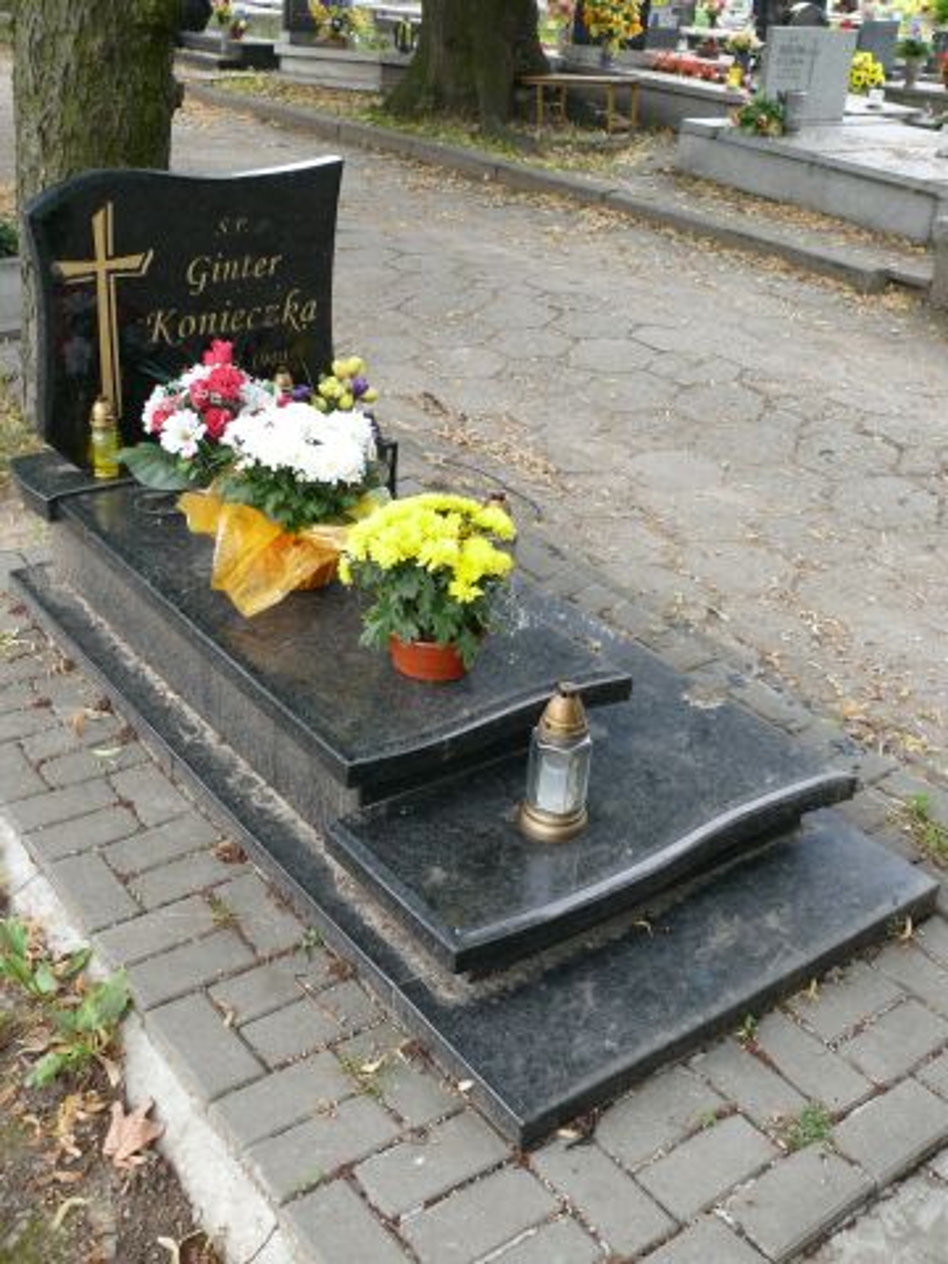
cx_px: 474
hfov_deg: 40.7
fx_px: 1278
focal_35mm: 35
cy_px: 632
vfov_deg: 52.6
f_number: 3.2
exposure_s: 1/125
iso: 100
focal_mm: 7.4
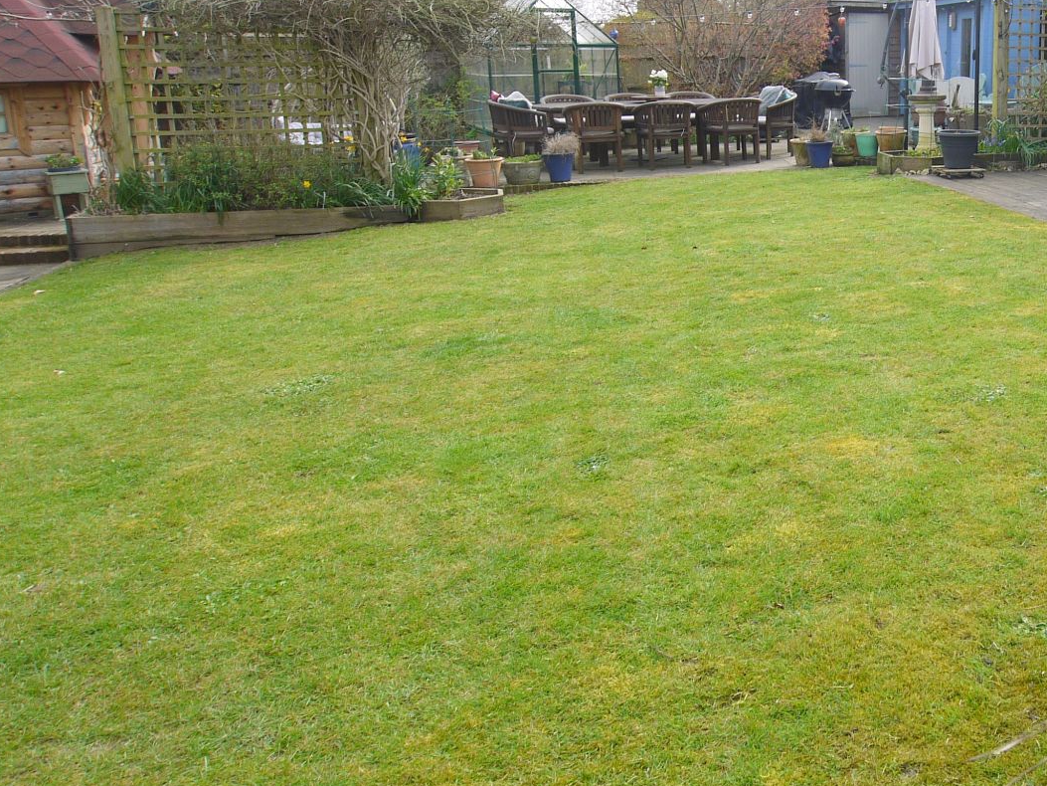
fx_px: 1059
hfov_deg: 47.7
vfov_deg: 40.2
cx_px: 928
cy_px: 258
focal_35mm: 35
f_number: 6.3
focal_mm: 9
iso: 100
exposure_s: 1/200
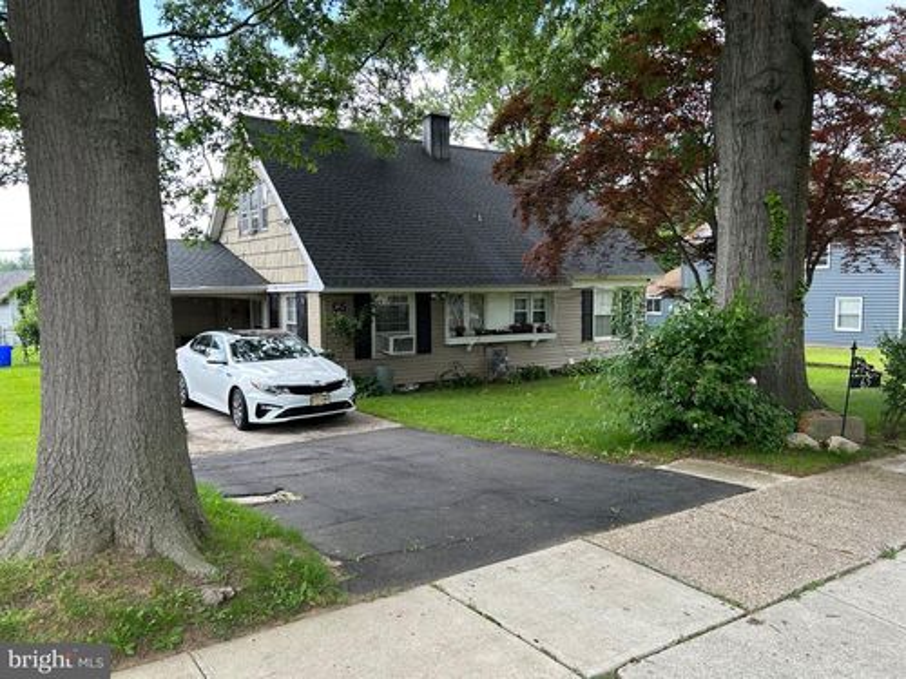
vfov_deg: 53.1
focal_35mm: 26
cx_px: 453
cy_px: 340
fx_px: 680
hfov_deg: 67.3
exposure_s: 1/635
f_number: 1.5
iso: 50
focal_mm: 5.7
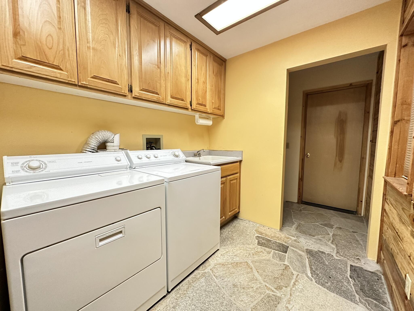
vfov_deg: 85.7
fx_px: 167
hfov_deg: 102.1
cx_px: 207
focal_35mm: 14
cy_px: 156
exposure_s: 1/60
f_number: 2.2
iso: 500
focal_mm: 2.22
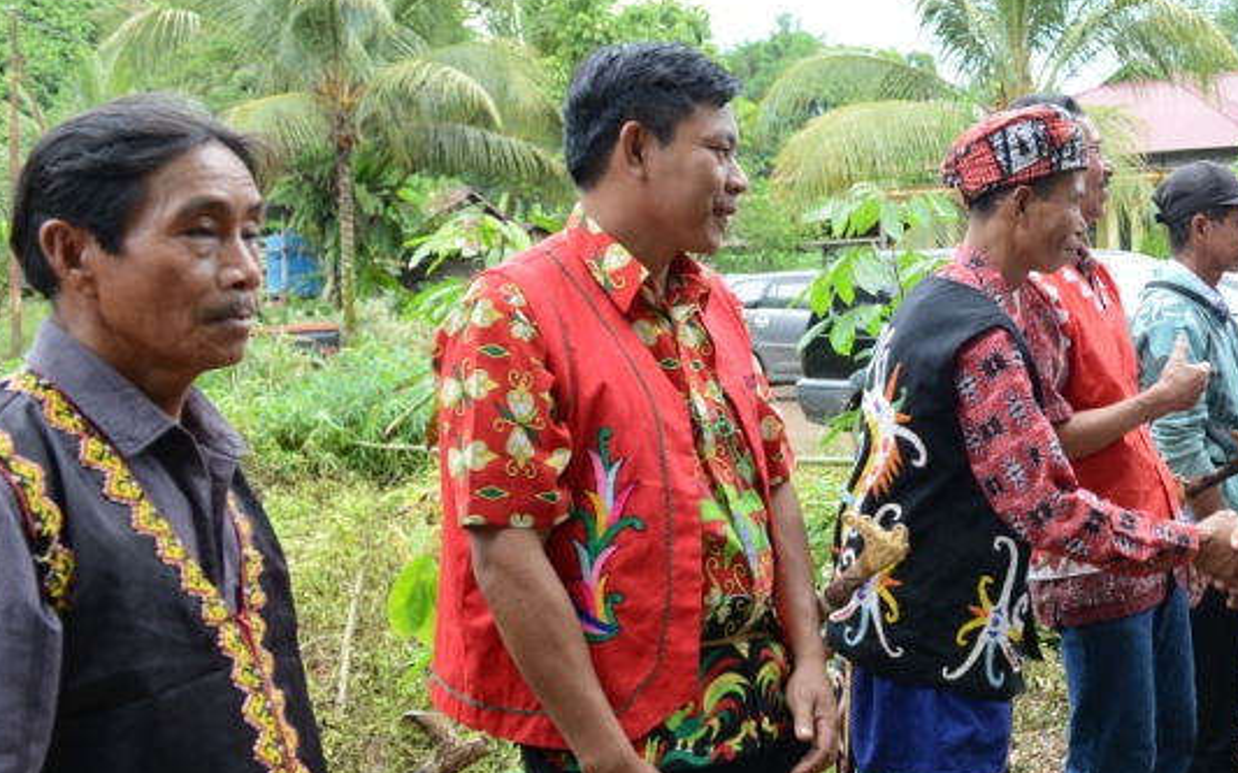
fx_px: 1586
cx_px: 1157
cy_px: 426
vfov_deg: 27.4
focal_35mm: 47
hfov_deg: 39.0
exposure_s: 1/200
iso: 320
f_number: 4.5
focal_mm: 24
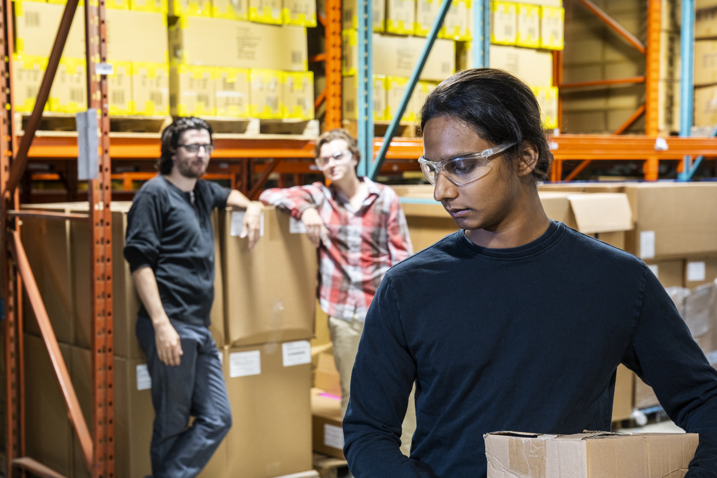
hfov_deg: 36.2
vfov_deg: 24.6
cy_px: 239
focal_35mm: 55
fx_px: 1096
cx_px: 358
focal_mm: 55
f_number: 7.1
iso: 1250
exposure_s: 1/13
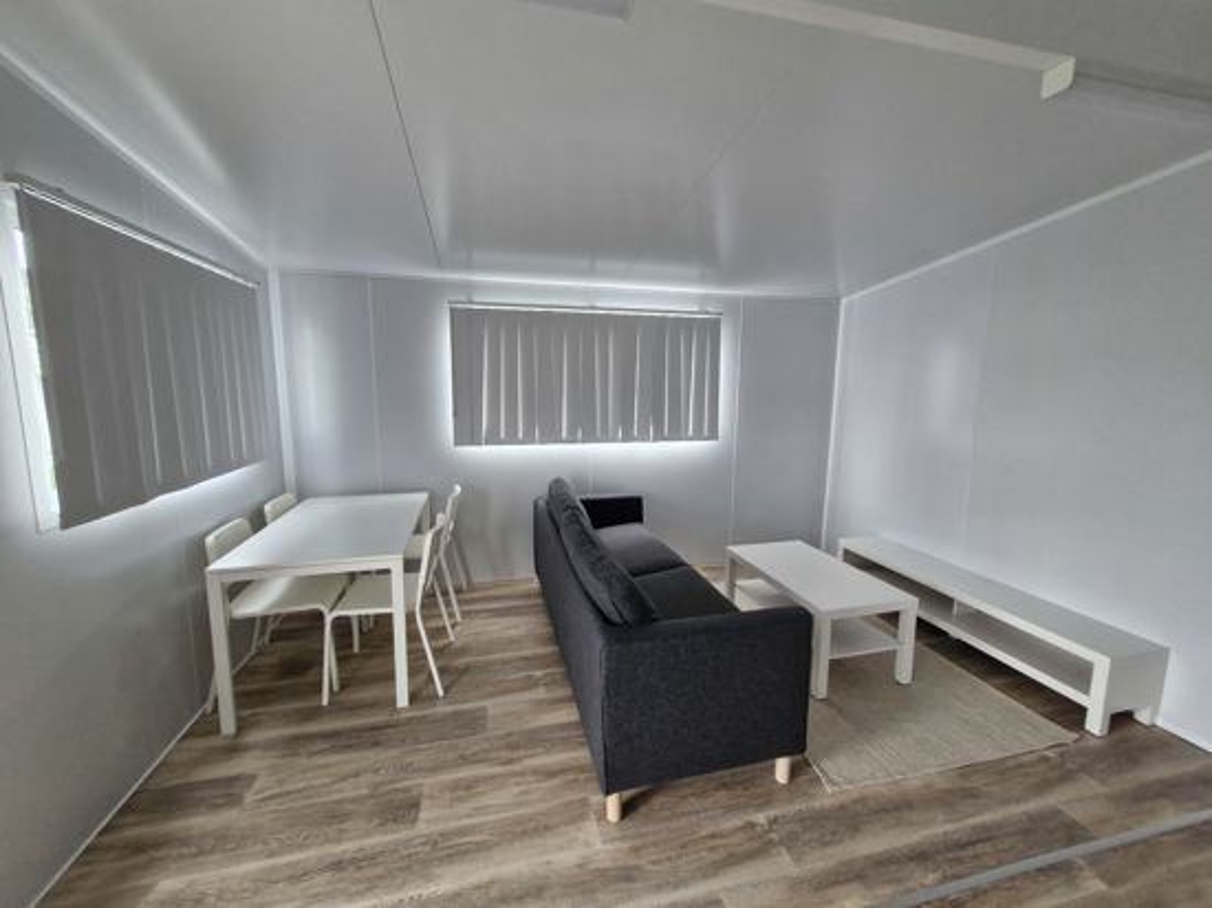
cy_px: 454
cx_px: 606
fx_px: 455
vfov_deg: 89.9
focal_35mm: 13
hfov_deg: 106.2
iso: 160
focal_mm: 1.74
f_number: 2.2
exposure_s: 1/50
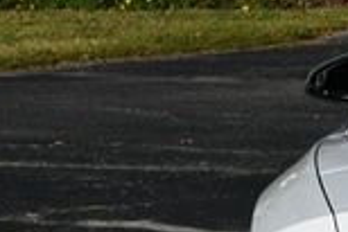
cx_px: 667
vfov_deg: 4.9
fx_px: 2738
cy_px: 266
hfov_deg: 7.0
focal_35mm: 283
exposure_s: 1/400
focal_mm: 34
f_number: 10
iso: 100
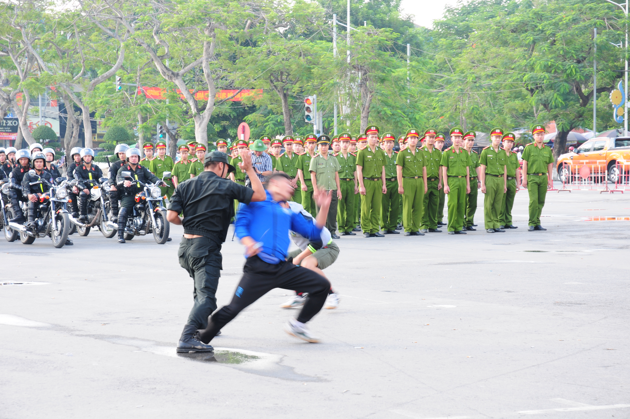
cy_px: 210
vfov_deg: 13.0
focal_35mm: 105
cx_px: 315
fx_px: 1835
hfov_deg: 19.5
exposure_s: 1/40
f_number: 6.3
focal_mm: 70
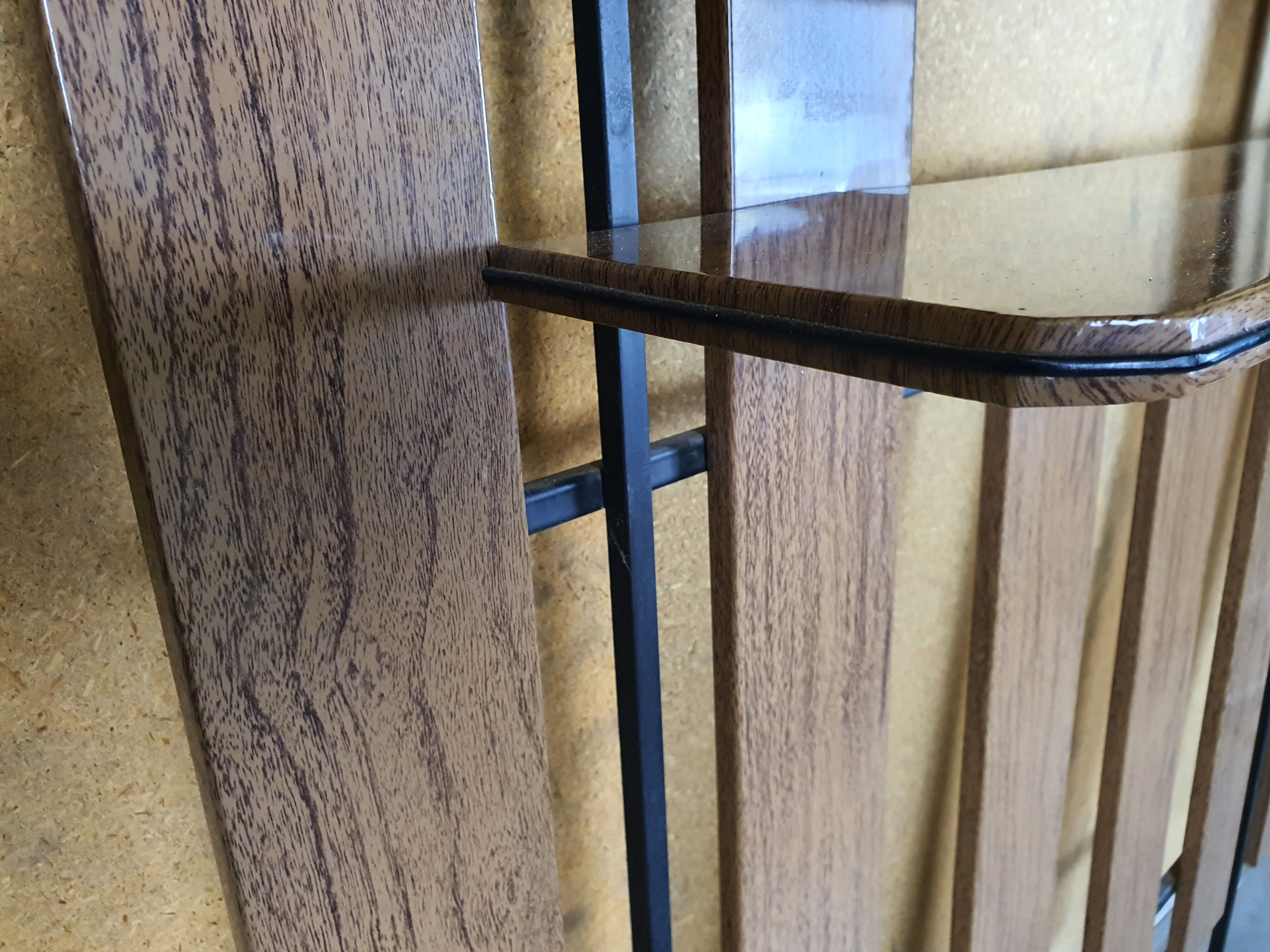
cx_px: 635
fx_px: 954
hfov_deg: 67.3
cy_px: 476
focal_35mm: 26
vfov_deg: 53.1
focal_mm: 4.3
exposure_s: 1/50
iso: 400
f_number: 2.4
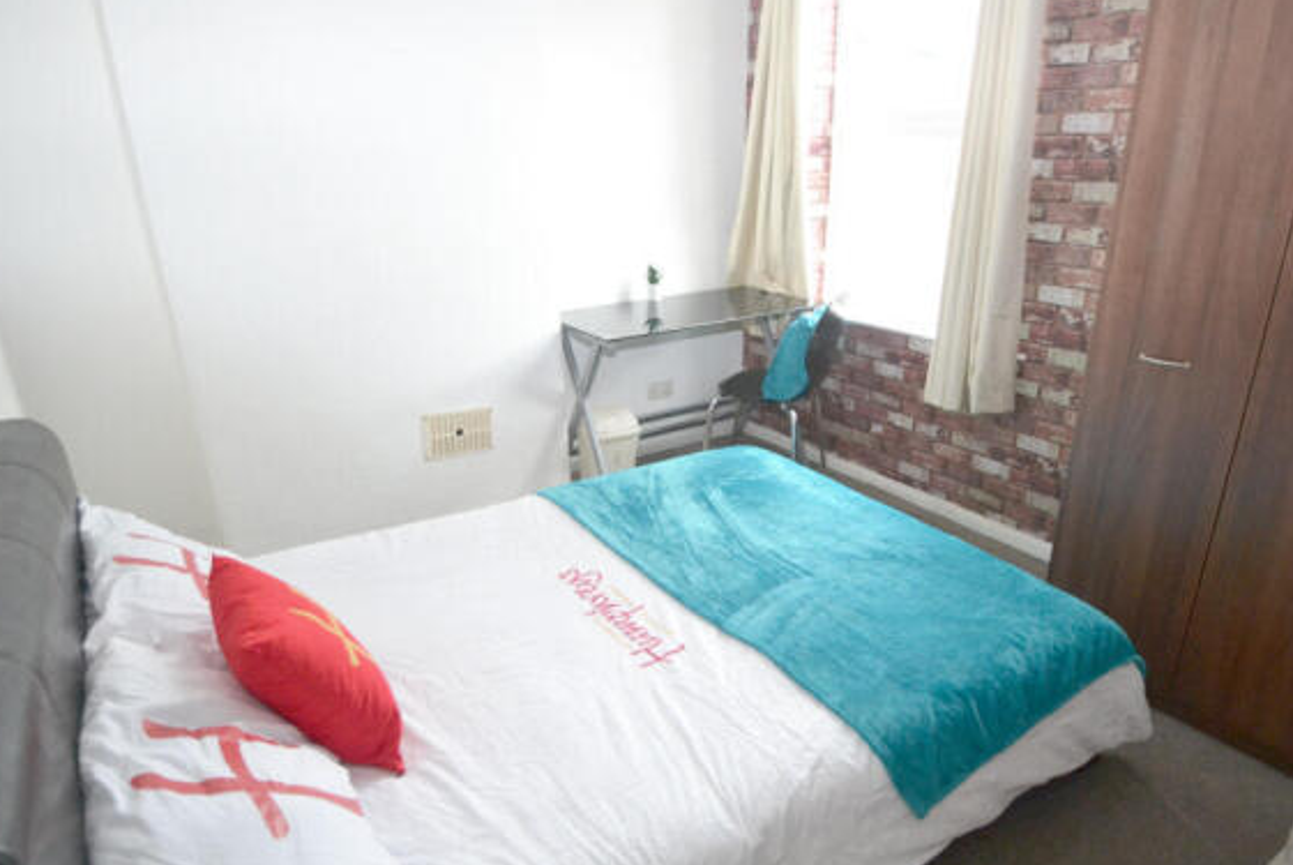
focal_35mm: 21
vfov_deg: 59.4
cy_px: 492
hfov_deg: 81.1
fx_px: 755
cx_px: 683
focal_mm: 12
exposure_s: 1/60
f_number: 3.8
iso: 2000
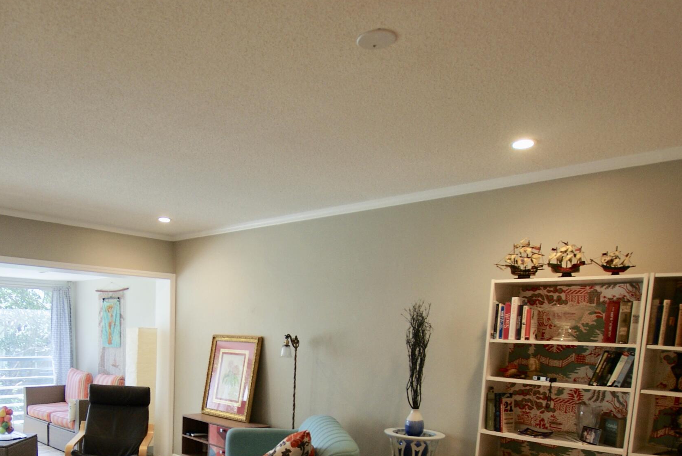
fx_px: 512
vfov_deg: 44.8
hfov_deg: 65.1
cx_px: 213
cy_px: 386
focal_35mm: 27
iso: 125
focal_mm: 10
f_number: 3.5
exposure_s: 1/30
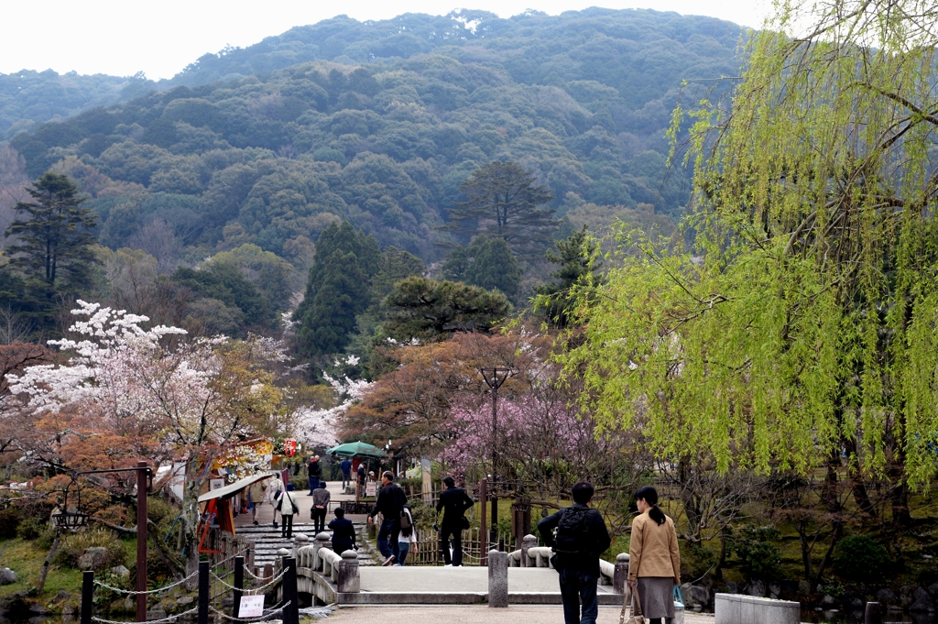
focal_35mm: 70
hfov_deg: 28.9
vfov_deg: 19.4
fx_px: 1822
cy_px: 312
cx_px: 469
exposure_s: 1/250
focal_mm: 70
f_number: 7.1
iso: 800
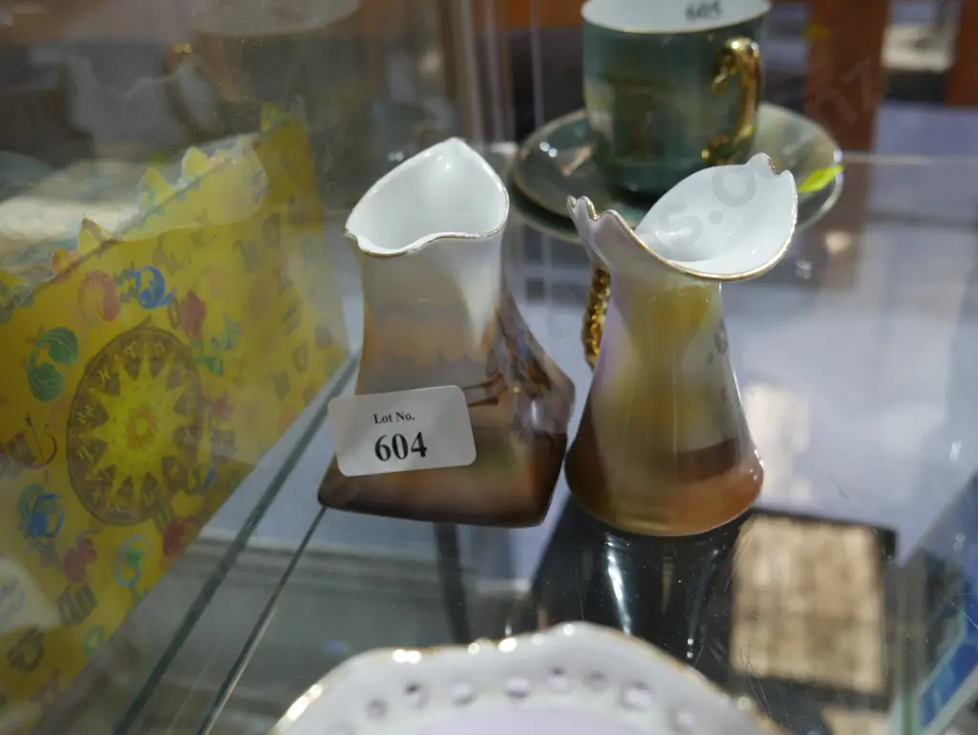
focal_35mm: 34
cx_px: 489
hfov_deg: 53.9
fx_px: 961
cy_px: 368
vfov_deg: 41.8
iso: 640
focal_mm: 17
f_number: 4
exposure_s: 1/60
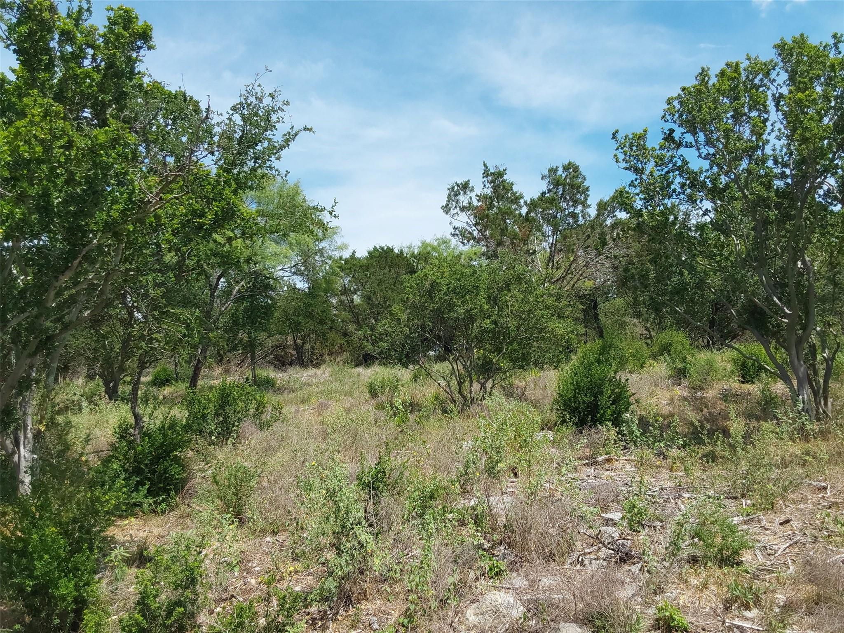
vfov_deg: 49.7
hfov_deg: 63.4
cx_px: 422
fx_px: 683
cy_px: 316
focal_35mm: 28
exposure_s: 1/1772
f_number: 1.9
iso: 50
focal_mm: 2.91
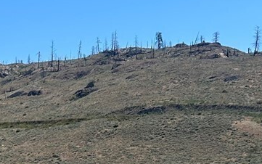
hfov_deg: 16.4
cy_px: 228
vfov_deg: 10.5
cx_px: -53
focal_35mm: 122
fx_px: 872
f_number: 1.5
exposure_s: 1/4831
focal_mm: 5.7
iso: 50
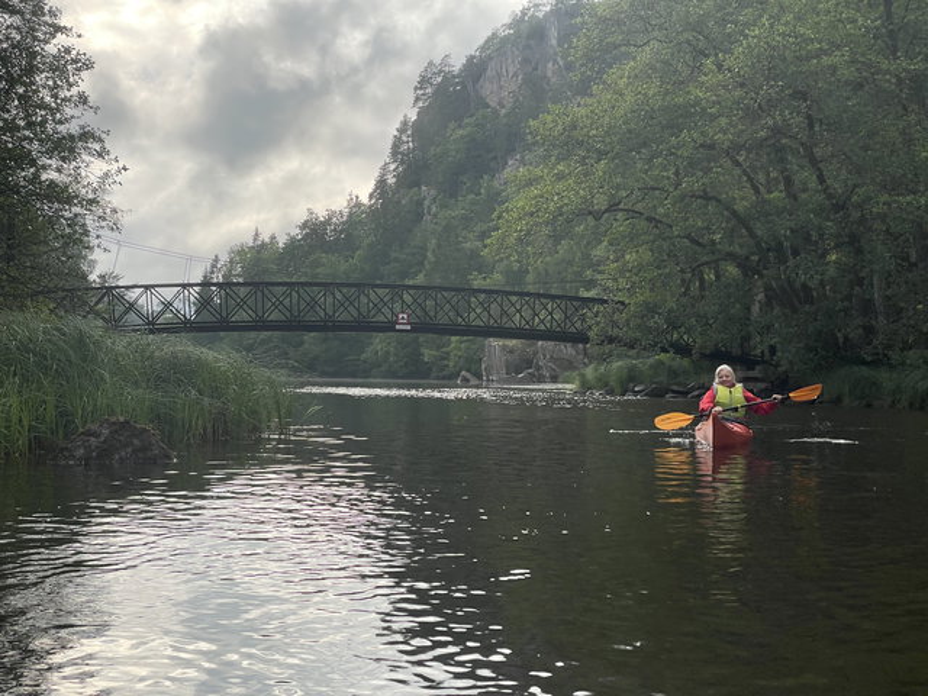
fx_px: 1394
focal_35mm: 52
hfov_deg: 36.8
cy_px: 348
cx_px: 464
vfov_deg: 28.0
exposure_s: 1/675
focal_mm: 6
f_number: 2
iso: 25
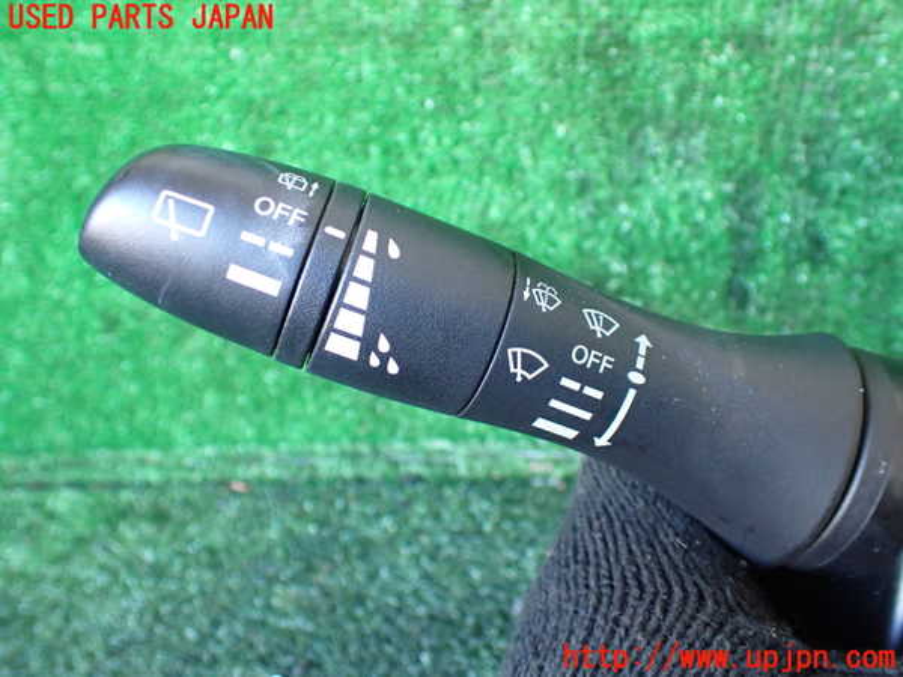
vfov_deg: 46.8
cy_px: 338
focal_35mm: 30
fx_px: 783
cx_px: 452
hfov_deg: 60.0
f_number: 2.3
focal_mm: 5.4
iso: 800
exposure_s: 1/80
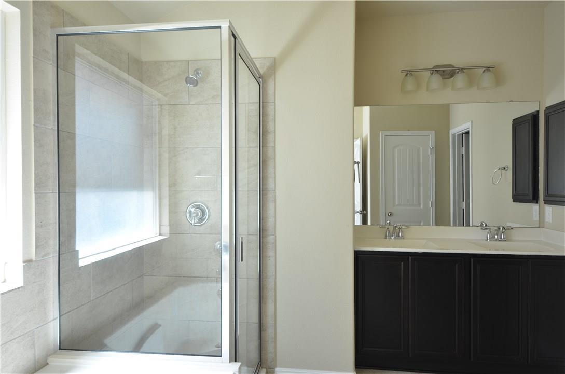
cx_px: 282
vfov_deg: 52.9
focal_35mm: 24
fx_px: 376
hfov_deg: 73.9
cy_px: 187
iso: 100
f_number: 5.6
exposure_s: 1/2.5
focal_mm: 16
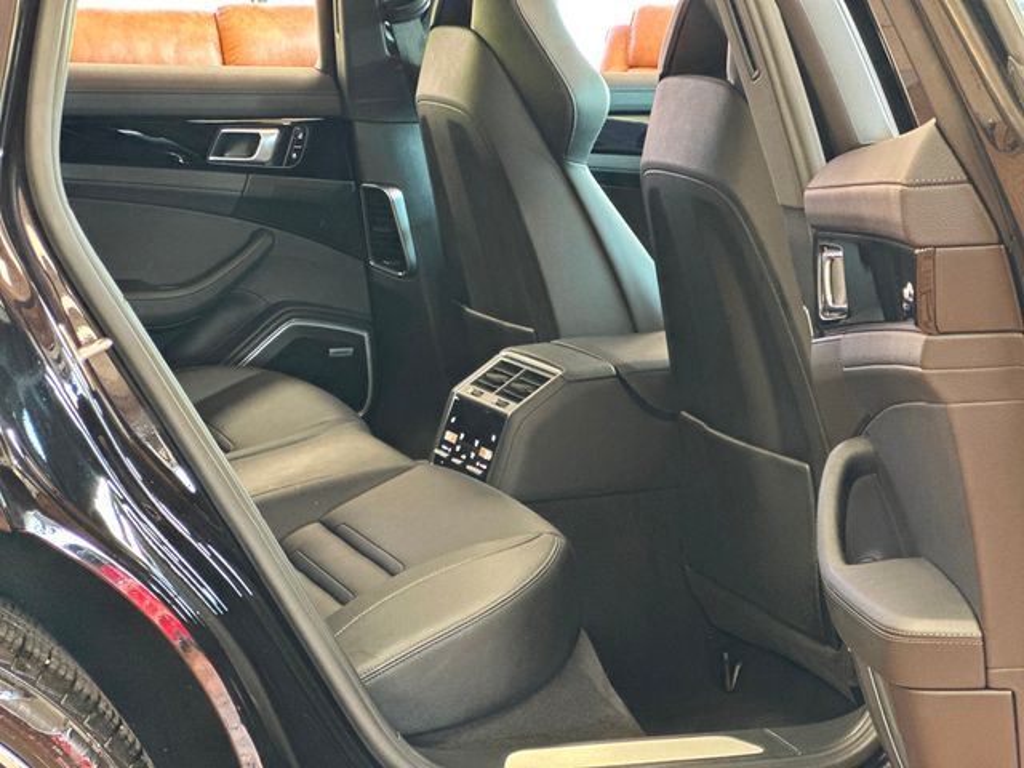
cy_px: 384
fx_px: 2278
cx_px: 512
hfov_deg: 25.3
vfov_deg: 19.1
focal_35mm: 77
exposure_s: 1/24
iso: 400
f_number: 2.8
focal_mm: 9
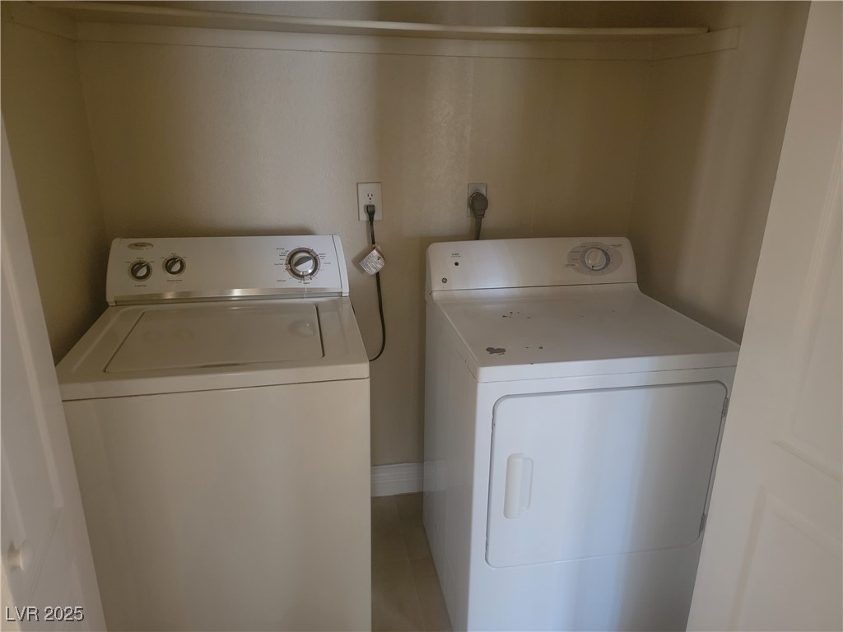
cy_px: 316
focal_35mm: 24
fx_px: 584
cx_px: 422
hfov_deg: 71.6
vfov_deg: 56.8
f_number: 1.8
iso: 640
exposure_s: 1/24
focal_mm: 6.7
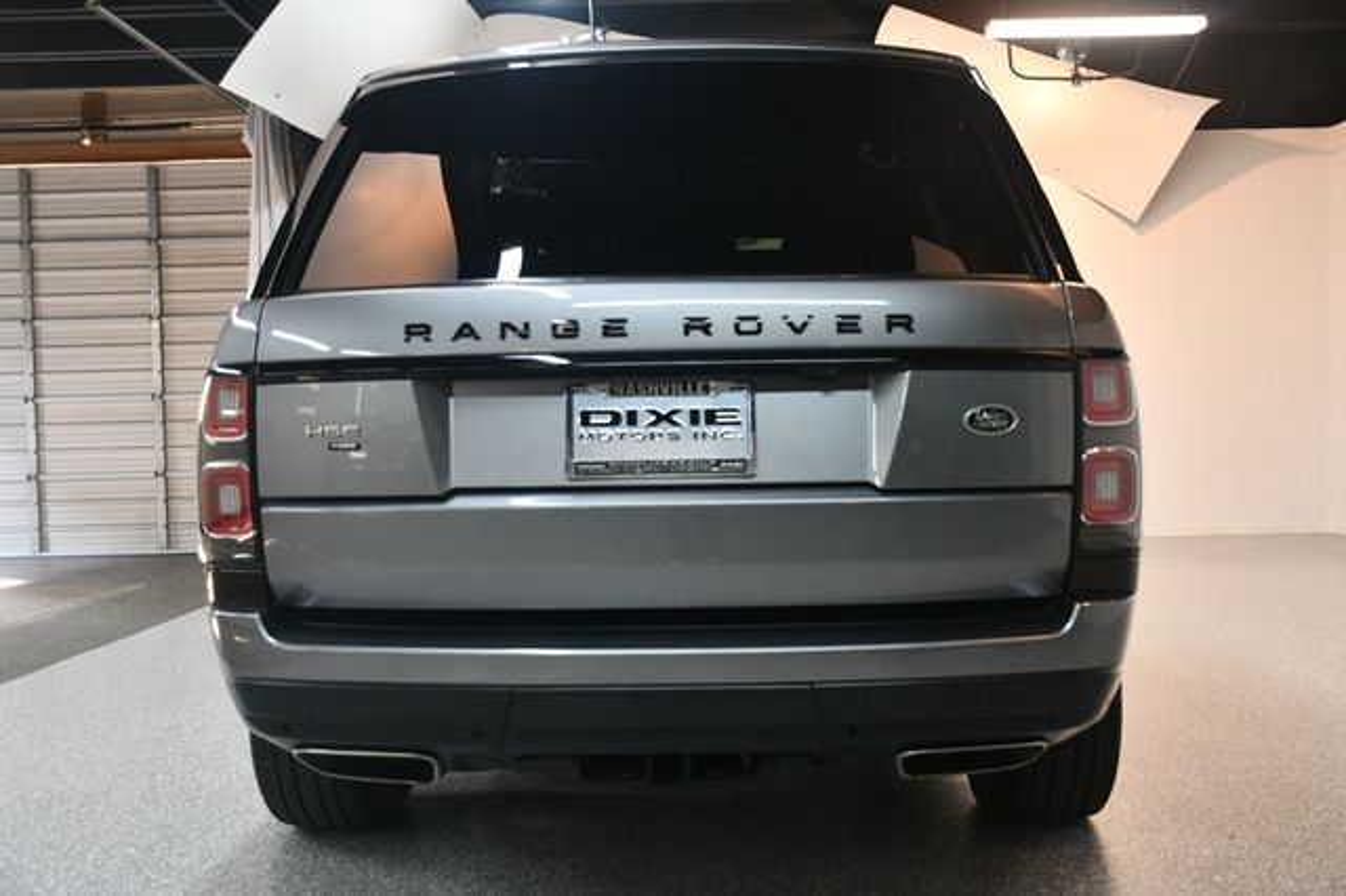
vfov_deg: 36.8
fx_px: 1345
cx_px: 673
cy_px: 448
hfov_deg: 53.2
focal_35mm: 36
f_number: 3.8
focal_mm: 24
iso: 1800
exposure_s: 1/125
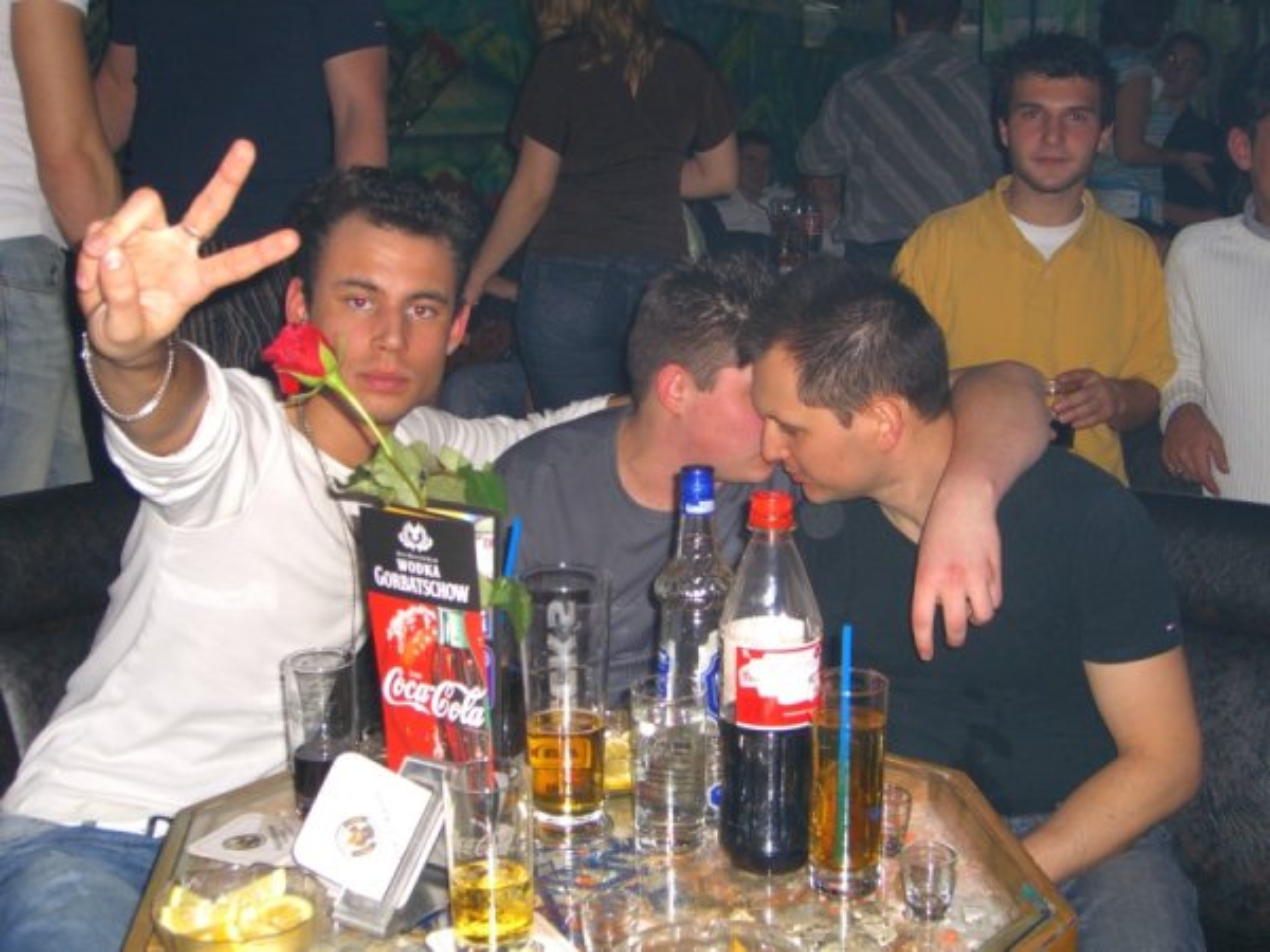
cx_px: 635
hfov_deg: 41.2
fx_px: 1688
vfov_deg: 31.5
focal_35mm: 46
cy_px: 476
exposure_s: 1/60
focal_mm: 9.5
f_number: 3.1
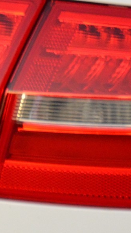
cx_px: 28
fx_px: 3273
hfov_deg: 2.3
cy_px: 103
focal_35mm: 530
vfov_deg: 4.1
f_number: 5
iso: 1600
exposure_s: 1/25
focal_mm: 80
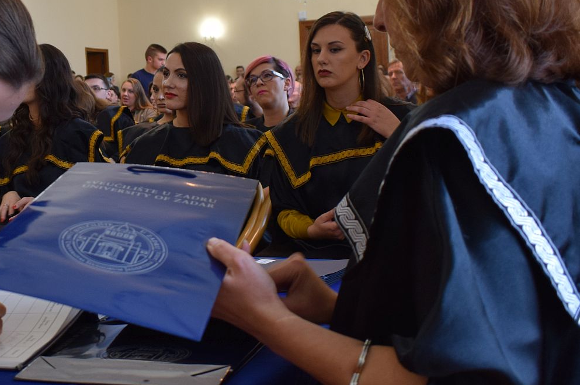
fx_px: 933
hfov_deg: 33.1
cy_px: 160
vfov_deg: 23.3
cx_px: 85
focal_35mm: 58
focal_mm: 20
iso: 400
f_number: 4
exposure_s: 1/60
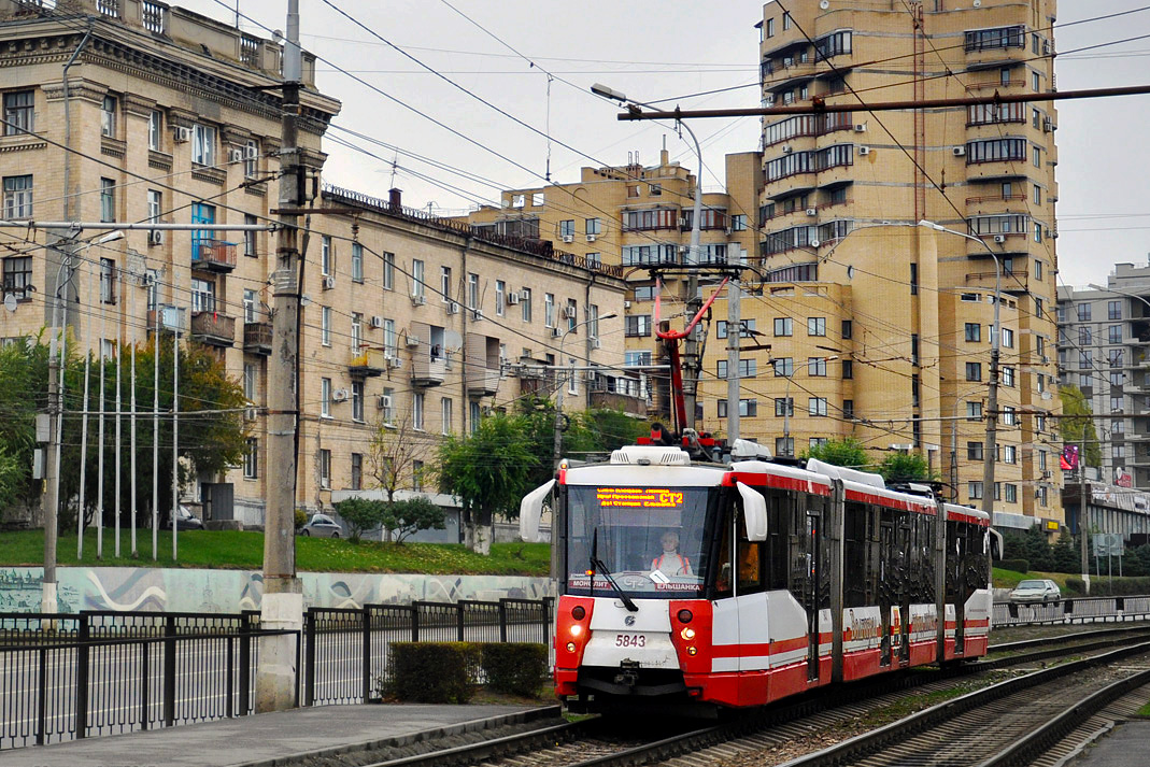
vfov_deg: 21.2
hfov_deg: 31.4
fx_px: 2045
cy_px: 387
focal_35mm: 64
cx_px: 602
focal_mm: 38
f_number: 5
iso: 400
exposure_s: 1/200
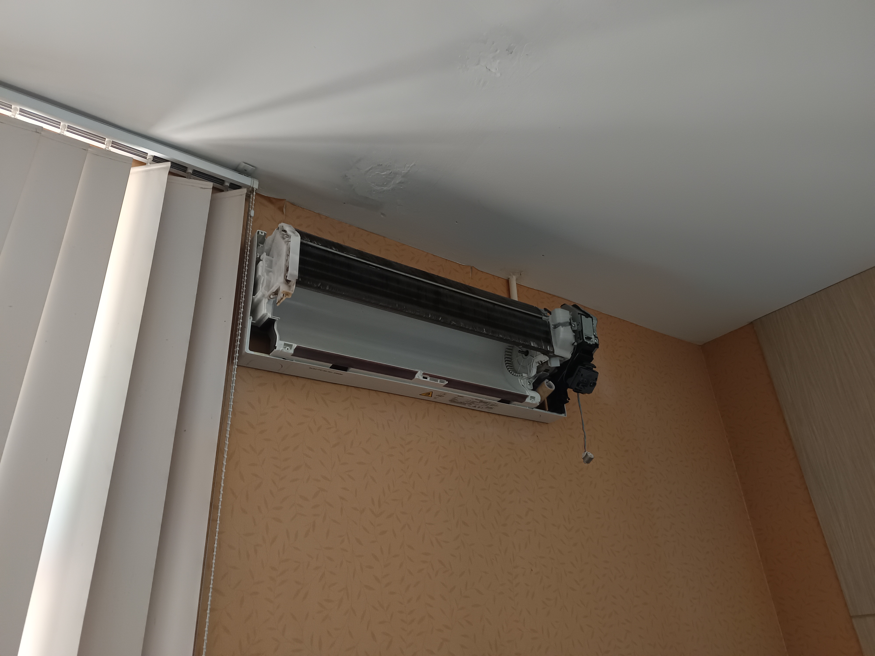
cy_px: 328
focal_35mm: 24
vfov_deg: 56.8
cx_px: 438
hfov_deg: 71.6
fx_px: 607
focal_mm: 5.31
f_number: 1.7
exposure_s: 1/33.3
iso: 887
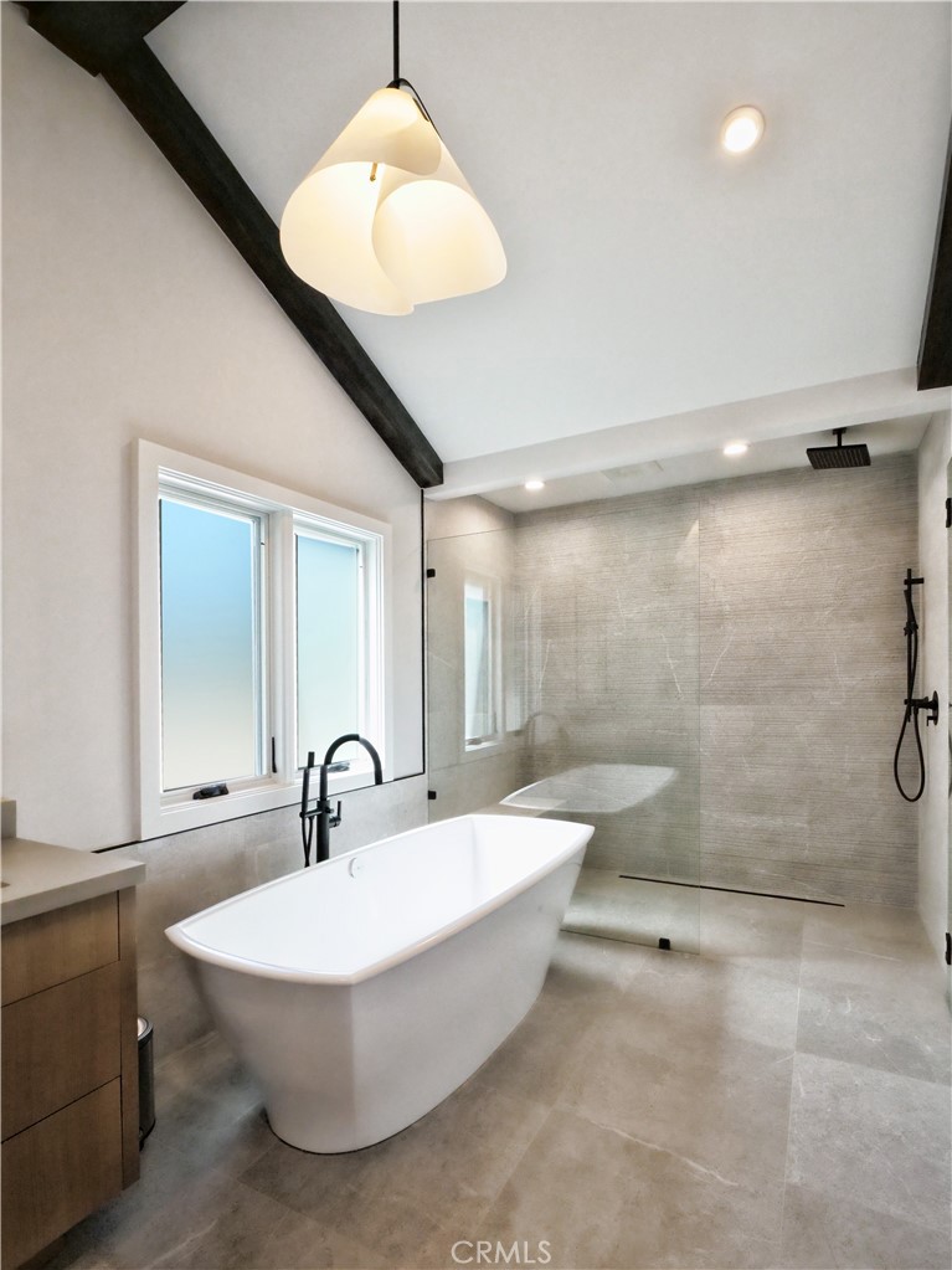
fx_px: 587
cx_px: 476
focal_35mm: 16
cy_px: 635
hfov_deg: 78.1
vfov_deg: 94.5
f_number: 7.1
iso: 2500
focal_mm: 8
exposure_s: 1/160
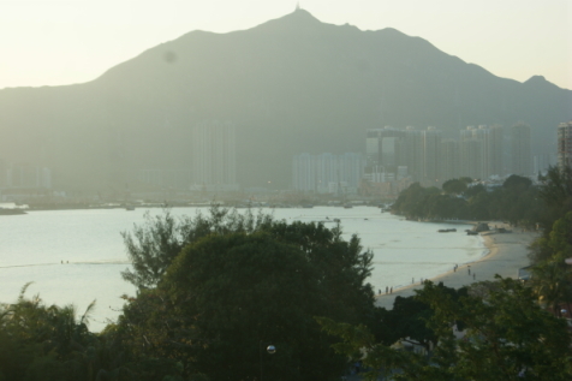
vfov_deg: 16.5
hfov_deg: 24.6
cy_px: 190
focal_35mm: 82
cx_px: 286
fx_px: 1310
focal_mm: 55
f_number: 7.1
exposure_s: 1/100
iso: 100
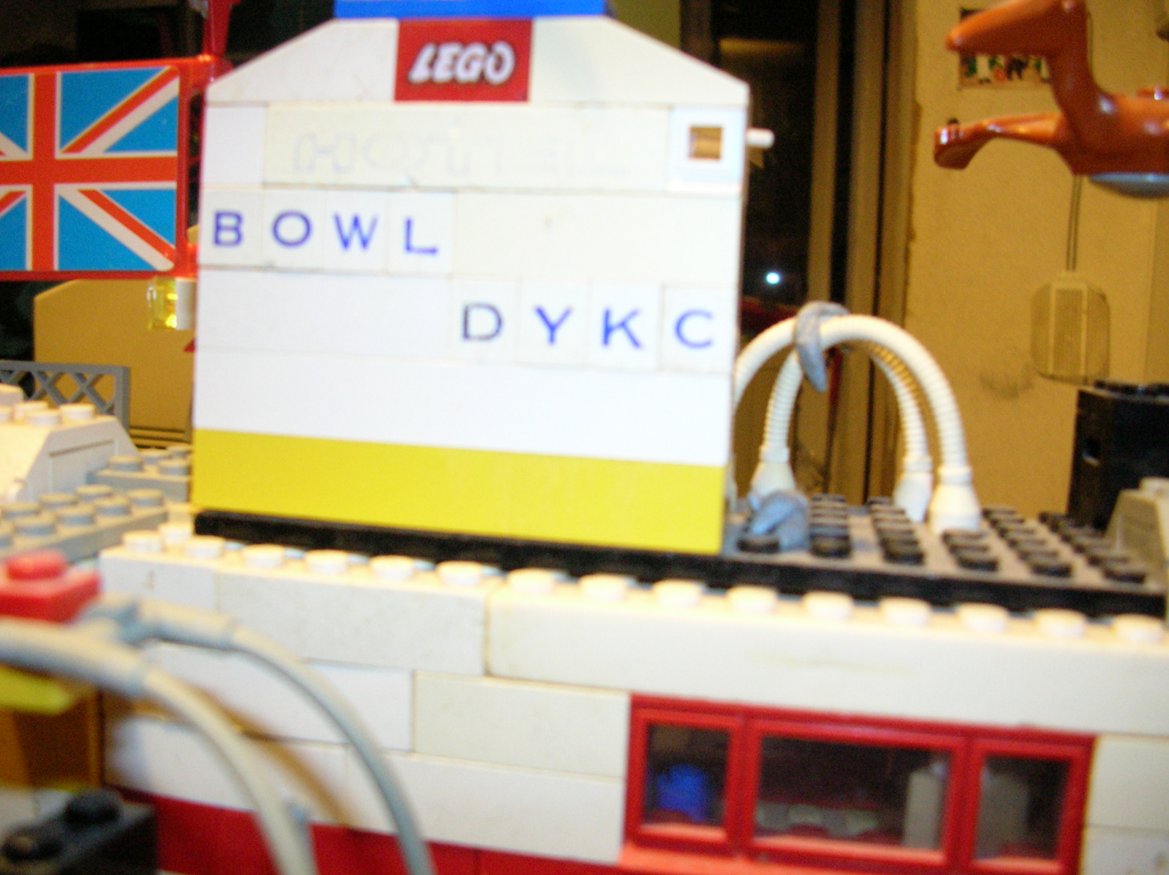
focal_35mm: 35
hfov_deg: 52.7
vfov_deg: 40.6
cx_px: 584
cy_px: 438
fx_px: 1181
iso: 200
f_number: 2.8
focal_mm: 5.8
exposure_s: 1/3.7
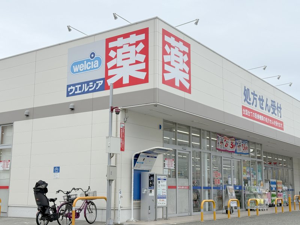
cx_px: 150
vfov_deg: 30.3
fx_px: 416
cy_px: 112
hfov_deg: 39.7
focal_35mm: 48
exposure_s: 1/1931
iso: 64
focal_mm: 6.76
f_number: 1.78
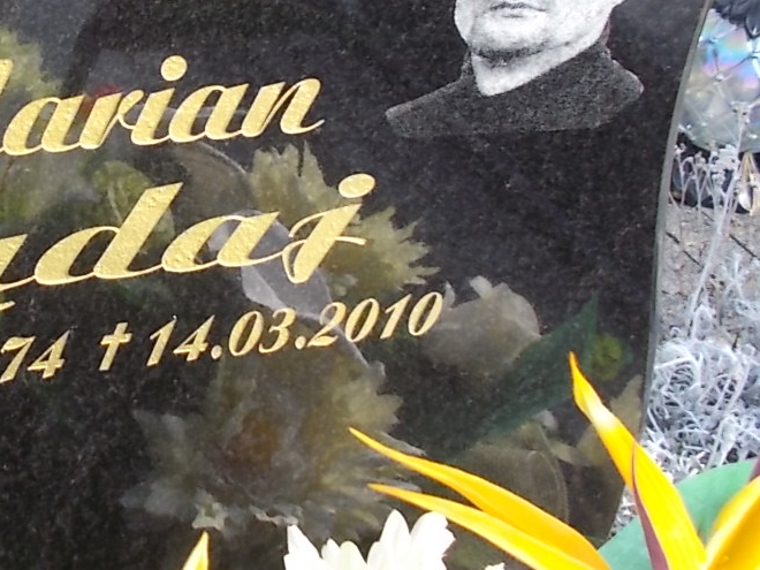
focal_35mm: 63
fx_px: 1383
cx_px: -7
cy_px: 63
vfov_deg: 22.7
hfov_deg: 28.7
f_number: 3.2
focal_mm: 4.6
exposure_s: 1/160
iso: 80
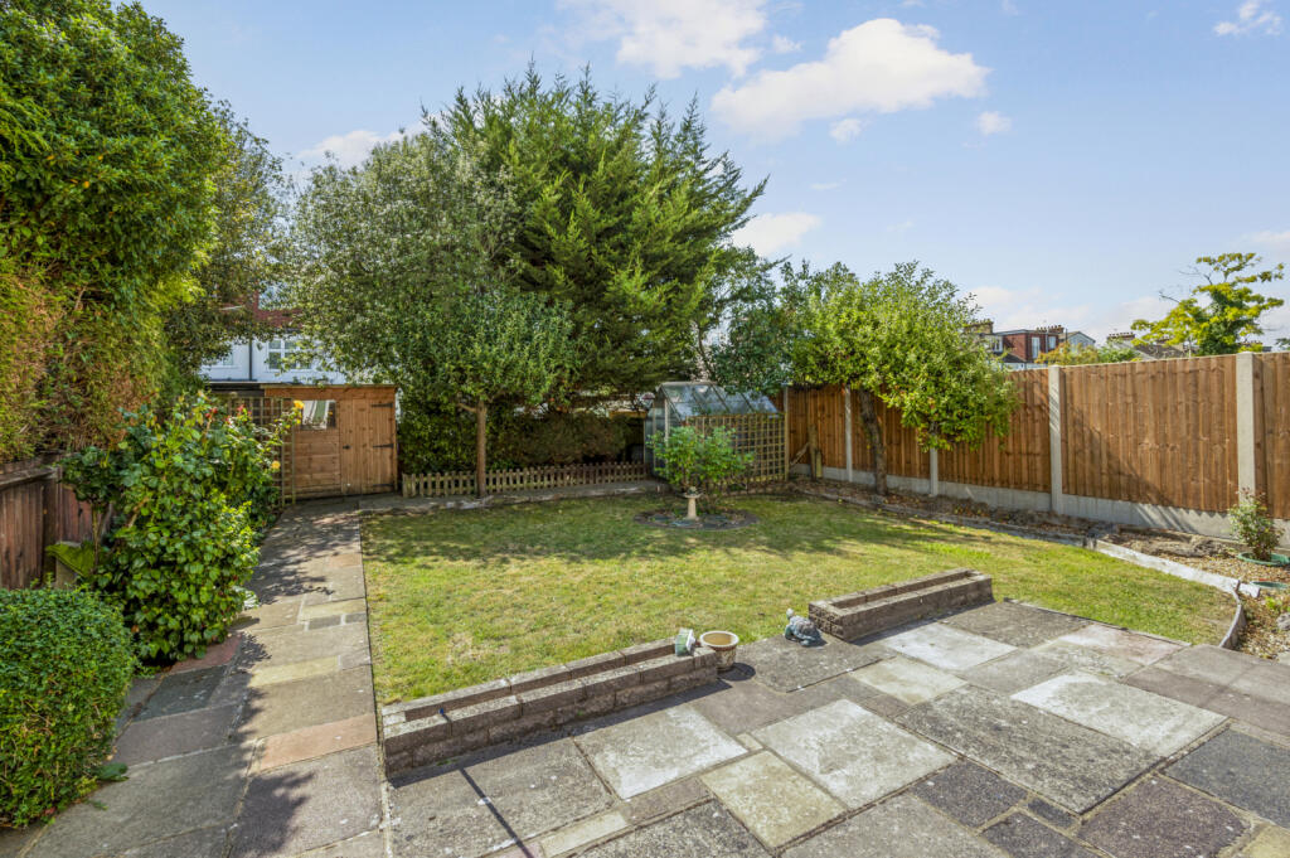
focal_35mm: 14
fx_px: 501
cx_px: 645
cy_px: 429
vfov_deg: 81.1
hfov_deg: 104.3
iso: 200
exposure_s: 1/320
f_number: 8
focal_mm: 14
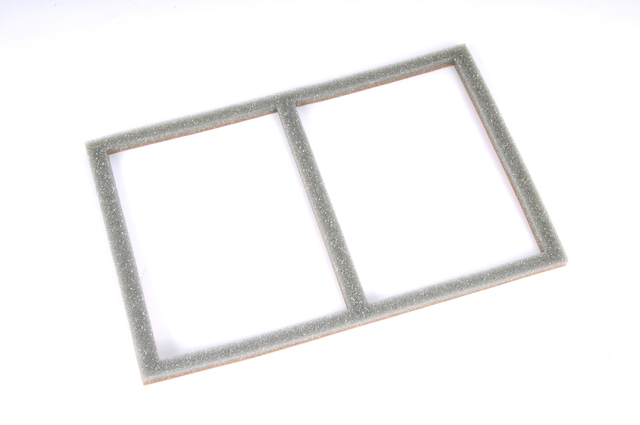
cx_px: 320
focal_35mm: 51
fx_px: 906
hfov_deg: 38.9
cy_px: 212
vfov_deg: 26.4
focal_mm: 34
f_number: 25
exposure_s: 1/200
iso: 320
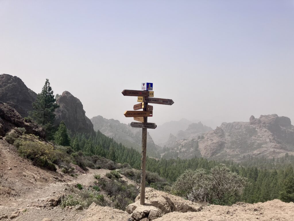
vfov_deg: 49.7
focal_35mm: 28
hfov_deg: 63.4
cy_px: 110
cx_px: 147
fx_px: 238
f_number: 1.8
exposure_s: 1/3472
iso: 32
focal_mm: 3.99
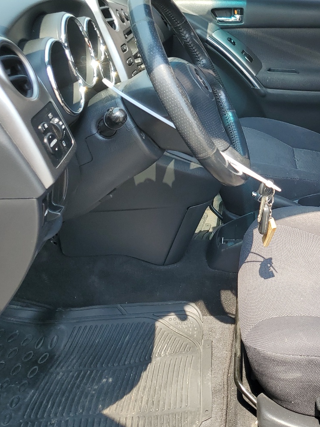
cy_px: 176
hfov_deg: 31.5
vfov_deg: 44.6
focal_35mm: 42
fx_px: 517
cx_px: 327
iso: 50
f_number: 1.5
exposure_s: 1/500
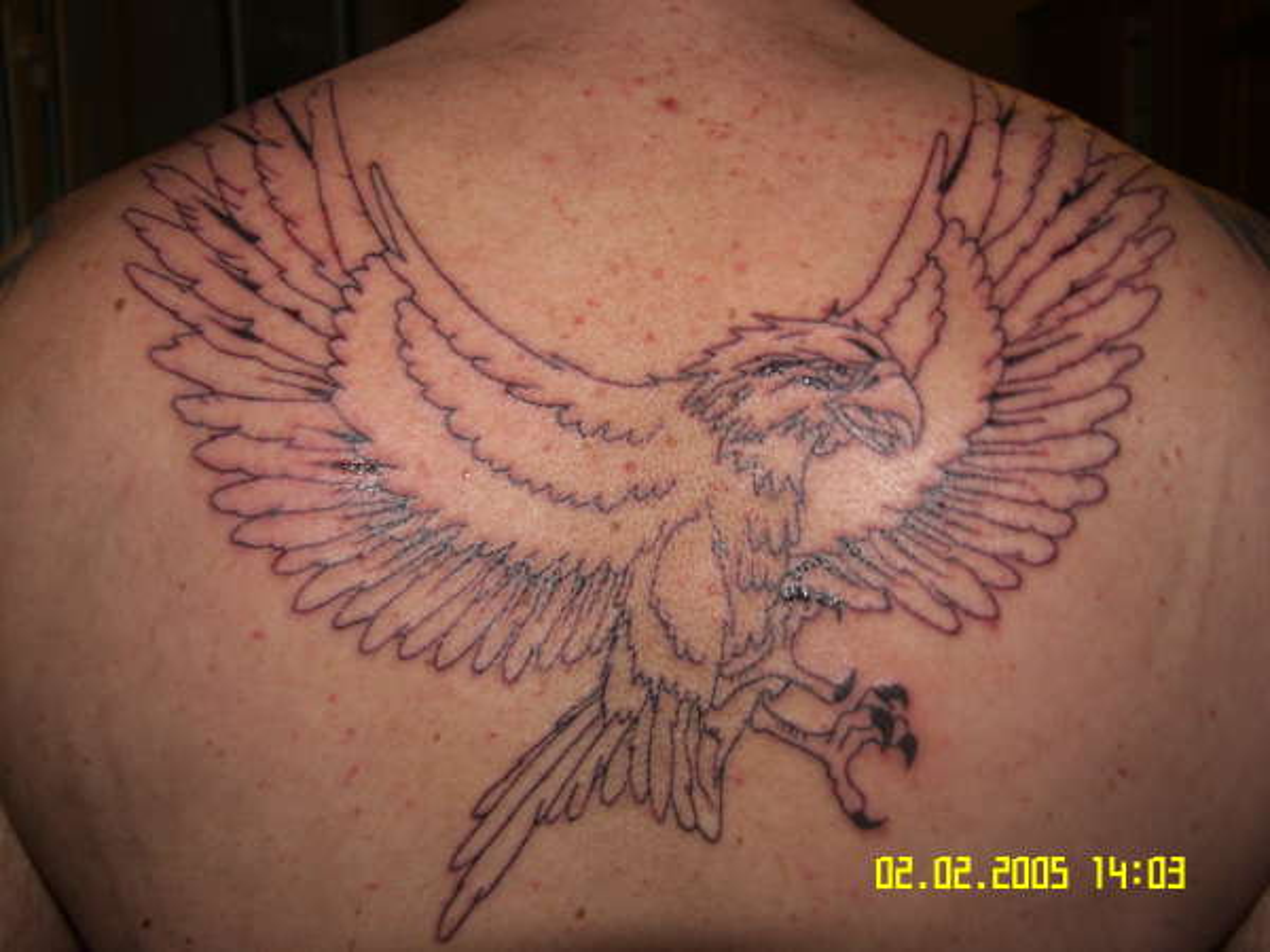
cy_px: 476
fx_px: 1651
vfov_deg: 32.2
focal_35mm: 45
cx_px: 635
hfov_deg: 42.1
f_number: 2.5
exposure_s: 1/50
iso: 50
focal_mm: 11.5
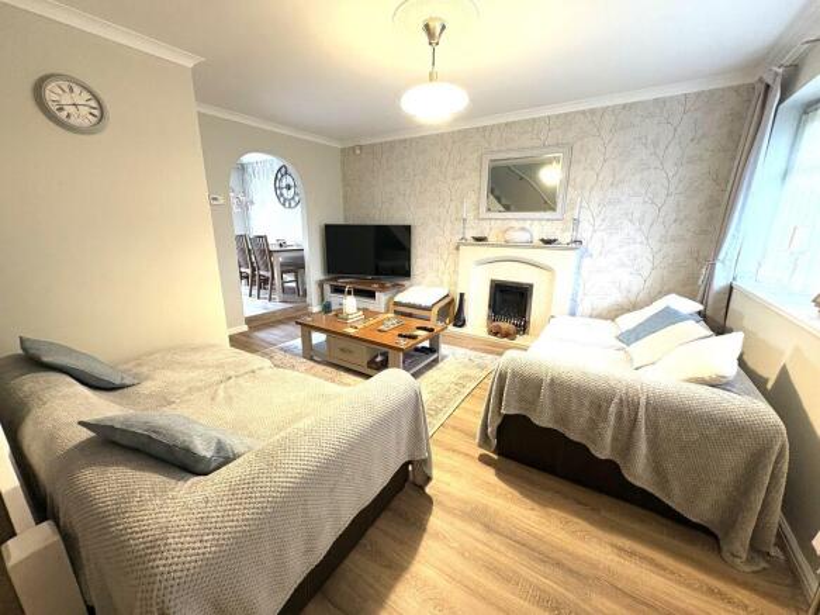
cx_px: 410
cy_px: 308
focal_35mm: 14
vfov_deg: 85.7
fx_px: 332
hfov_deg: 102.1
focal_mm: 2.22
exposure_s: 1/50
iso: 400
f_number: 2.2
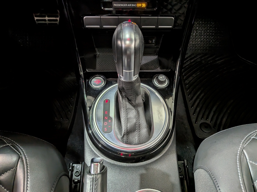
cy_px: 96
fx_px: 178
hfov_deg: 71.6
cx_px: 128
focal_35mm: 24
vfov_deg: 56.8
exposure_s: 1/26.9
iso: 29
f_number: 1.7
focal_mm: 4.53
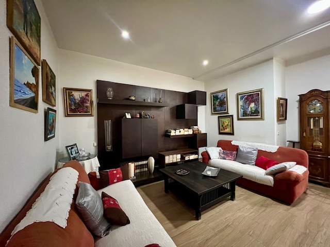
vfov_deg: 89.9
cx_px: 165
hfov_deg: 106.2
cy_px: 124
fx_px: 124
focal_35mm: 13
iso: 1000
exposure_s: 1/34
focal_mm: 1.57
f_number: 1.8
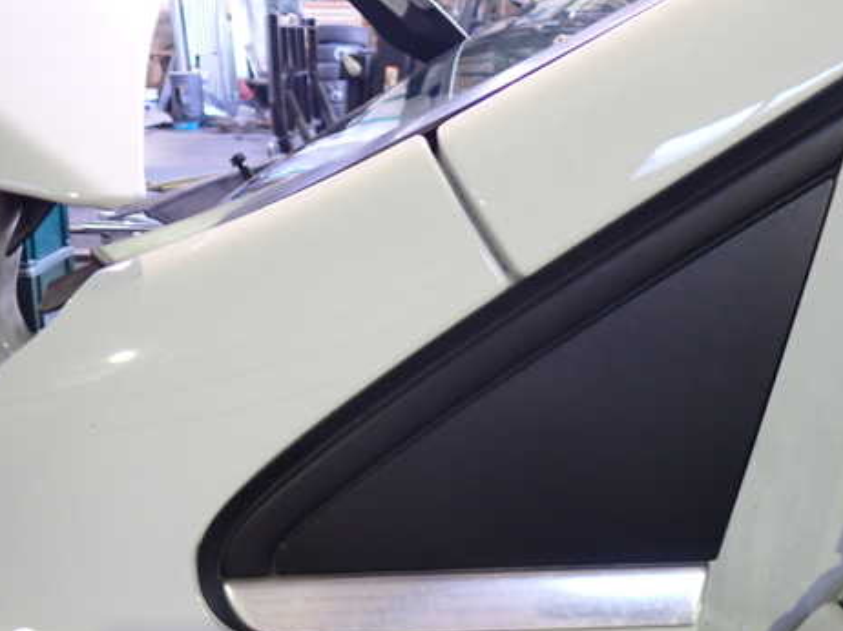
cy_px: 350
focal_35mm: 39
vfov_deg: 36.7
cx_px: 531
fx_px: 949
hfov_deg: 47.4
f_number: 2.3
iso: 320
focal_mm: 5.4
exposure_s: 1/30
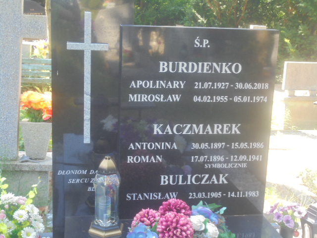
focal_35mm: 56
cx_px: 158
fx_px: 513
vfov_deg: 26.1
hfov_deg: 34.3
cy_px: 119
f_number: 5.2
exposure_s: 1/30
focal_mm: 10.1
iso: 160
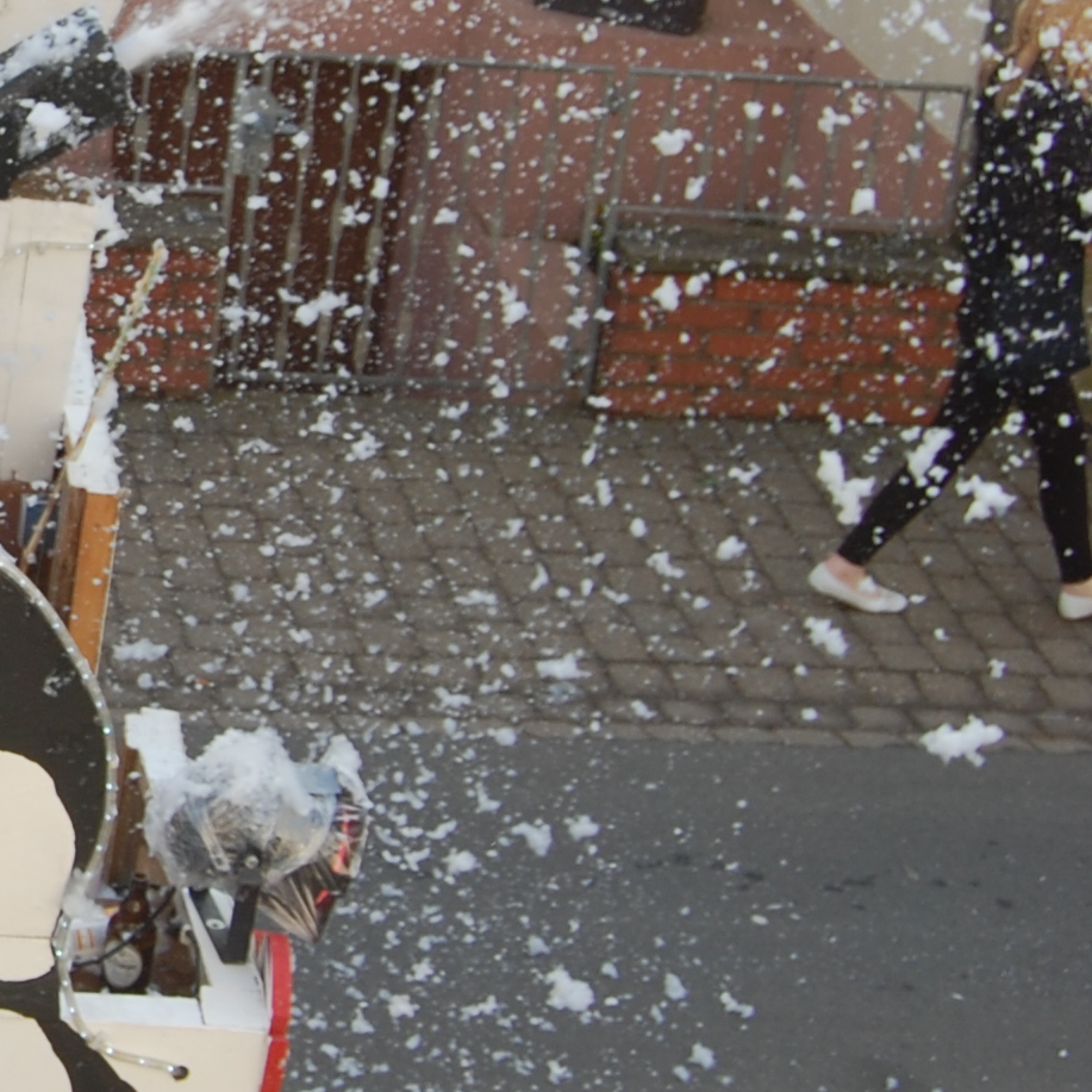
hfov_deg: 14.0
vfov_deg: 14.9
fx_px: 4176
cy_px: 312
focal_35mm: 117
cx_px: -531
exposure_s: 1/200
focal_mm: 28
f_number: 7.1
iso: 200
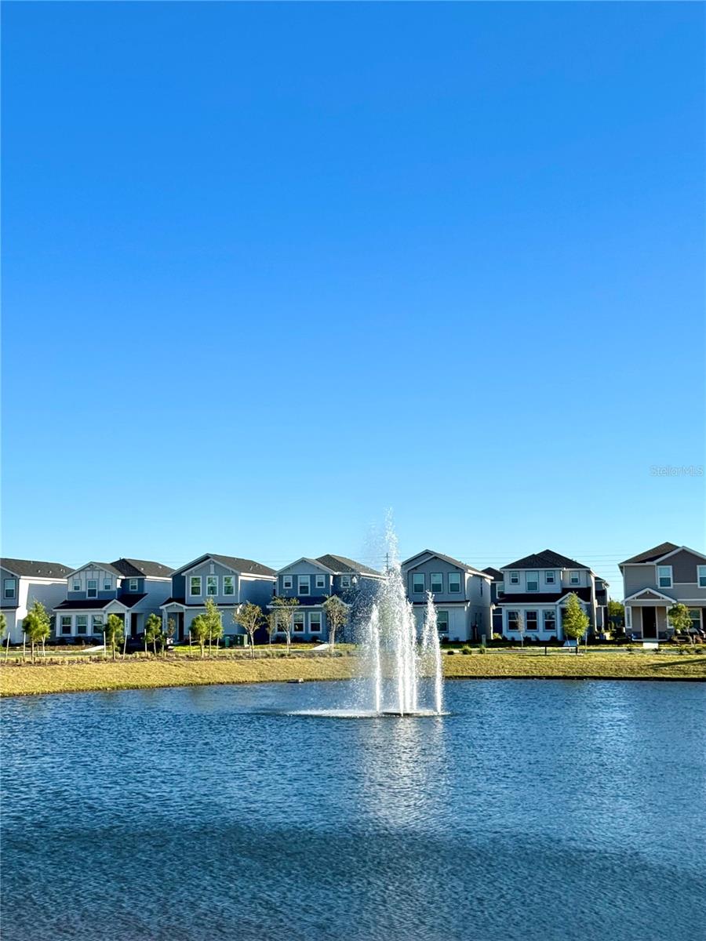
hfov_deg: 30.3
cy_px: 470
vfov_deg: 39.7
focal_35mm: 48
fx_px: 1305
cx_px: 353
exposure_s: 1/4608
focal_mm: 6.76
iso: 64
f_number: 1.78
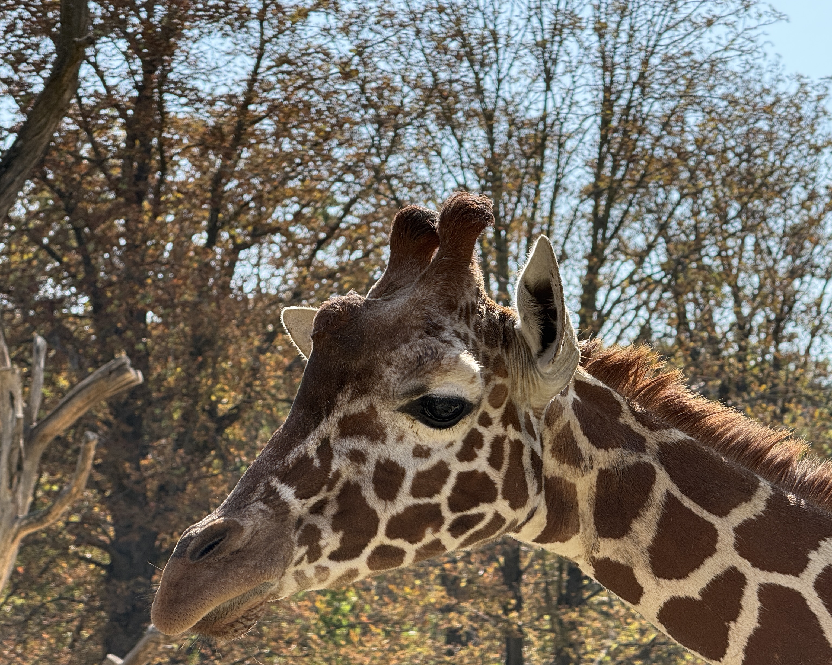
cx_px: 530
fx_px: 3792
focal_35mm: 154
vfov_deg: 10.0
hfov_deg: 12.5
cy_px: 380
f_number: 2.8
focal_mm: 15.66
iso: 50
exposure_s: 1/464
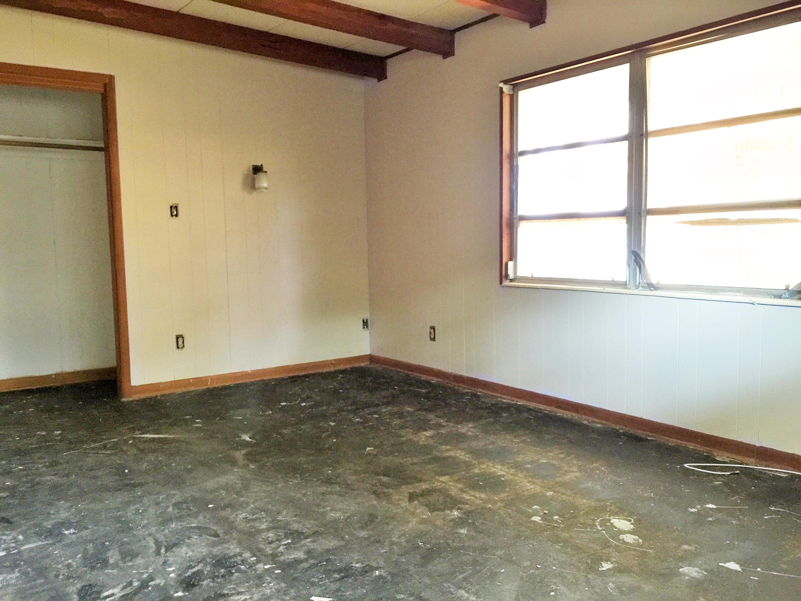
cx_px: 400
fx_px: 671
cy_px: 300
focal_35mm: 29
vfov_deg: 48.2
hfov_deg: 61.7
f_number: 2.2
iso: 100
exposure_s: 1/8
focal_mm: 4.15
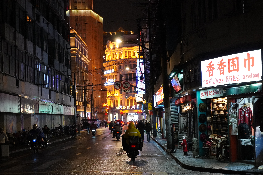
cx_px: 132
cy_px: 88
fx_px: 548
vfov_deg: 18.2
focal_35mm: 75
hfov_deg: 27.0
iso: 3200
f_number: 5.6
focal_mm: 50
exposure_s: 1/160
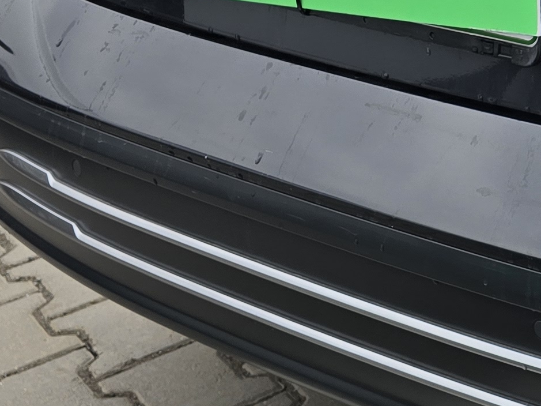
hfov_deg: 16.8
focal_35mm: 98
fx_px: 1531
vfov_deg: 14.0
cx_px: 954
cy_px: -238
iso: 16
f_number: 1.7
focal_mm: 6.3
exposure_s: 1/180
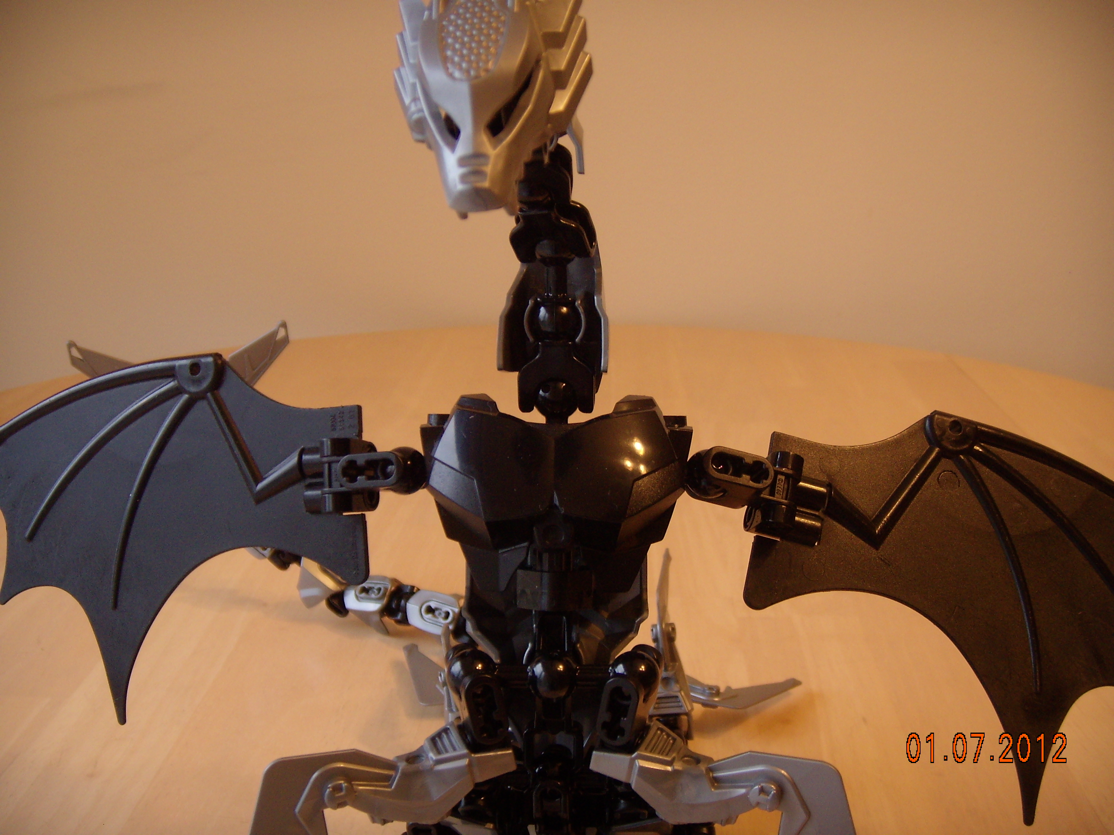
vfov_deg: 37.7
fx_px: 1223
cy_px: 418
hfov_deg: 49.0
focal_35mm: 38
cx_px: 557
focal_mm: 6.4
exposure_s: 1/15.2
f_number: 3.5
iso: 100
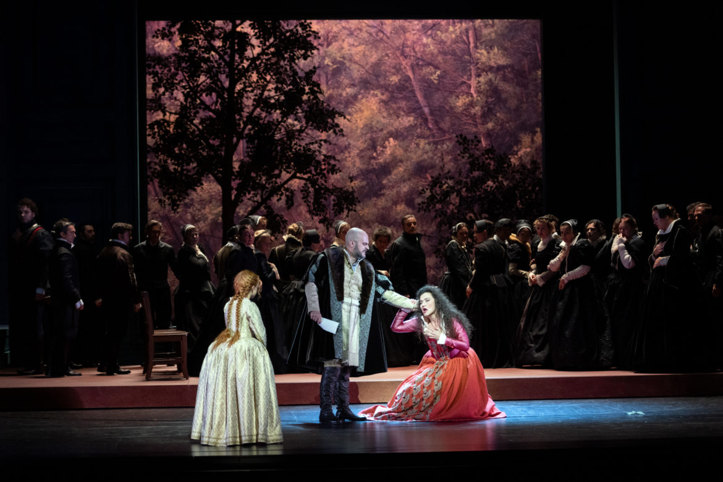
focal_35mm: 90
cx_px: 362
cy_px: 241
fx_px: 1807
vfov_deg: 15.2
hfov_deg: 22.6
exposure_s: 1/200
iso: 2000
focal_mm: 90
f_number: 2.8
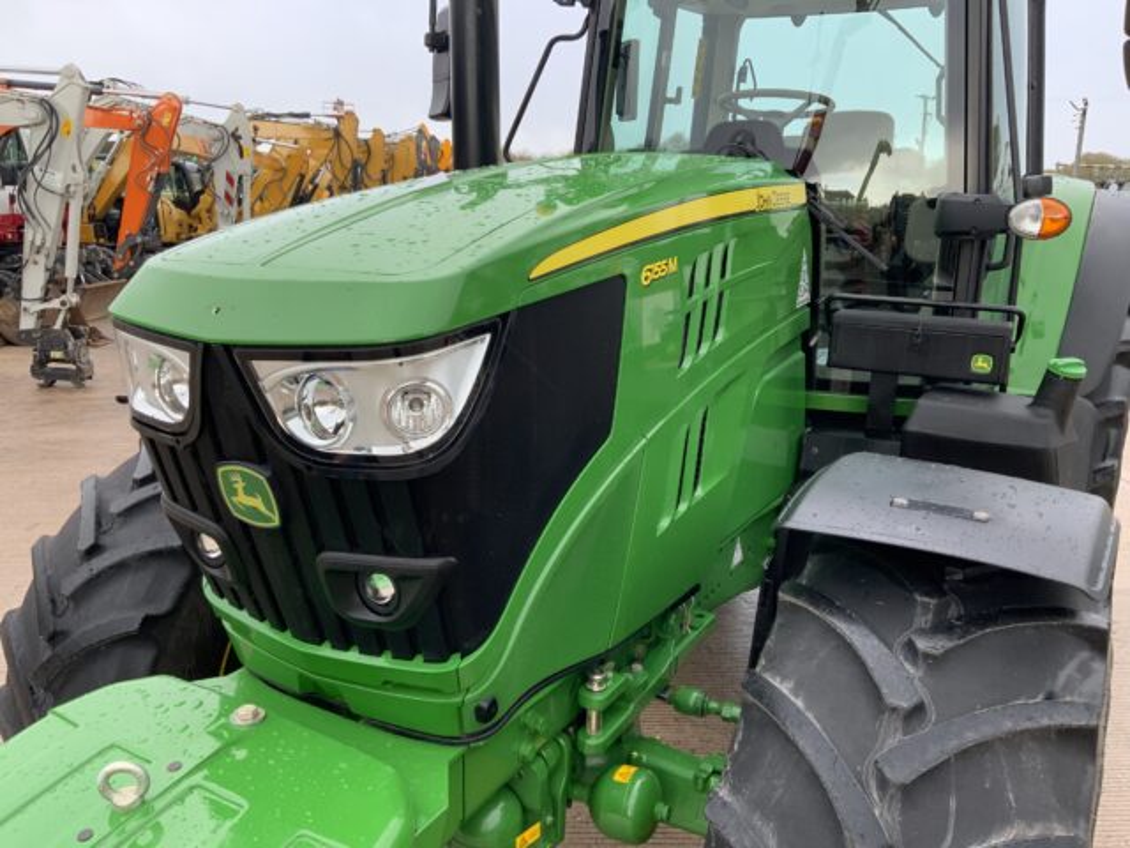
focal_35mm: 29
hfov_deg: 61.7
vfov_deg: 48.2
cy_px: 424
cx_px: 565
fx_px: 947
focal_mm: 3
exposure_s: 1/122
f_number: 1.8
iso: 40
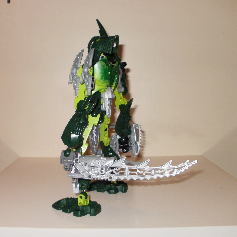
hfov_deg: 39.0
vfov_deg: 39.2
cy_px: 118
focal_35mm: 43
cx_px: 95
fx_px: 333
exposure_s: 1/30
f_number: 3.5
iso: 125
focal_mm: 6.3
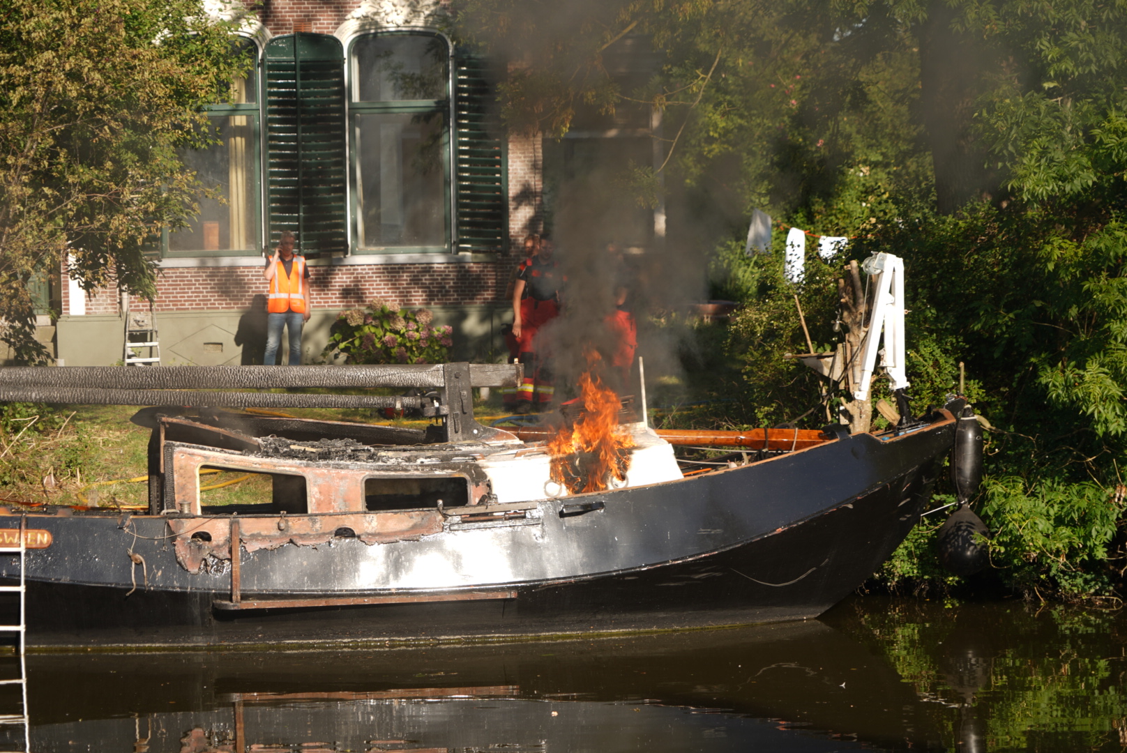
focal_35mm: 126
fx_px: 3947
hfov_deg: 16.2
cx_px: 564
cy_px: 376
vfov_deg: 10.9
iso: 50
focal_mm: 126
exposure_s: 1/125
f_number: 6.3
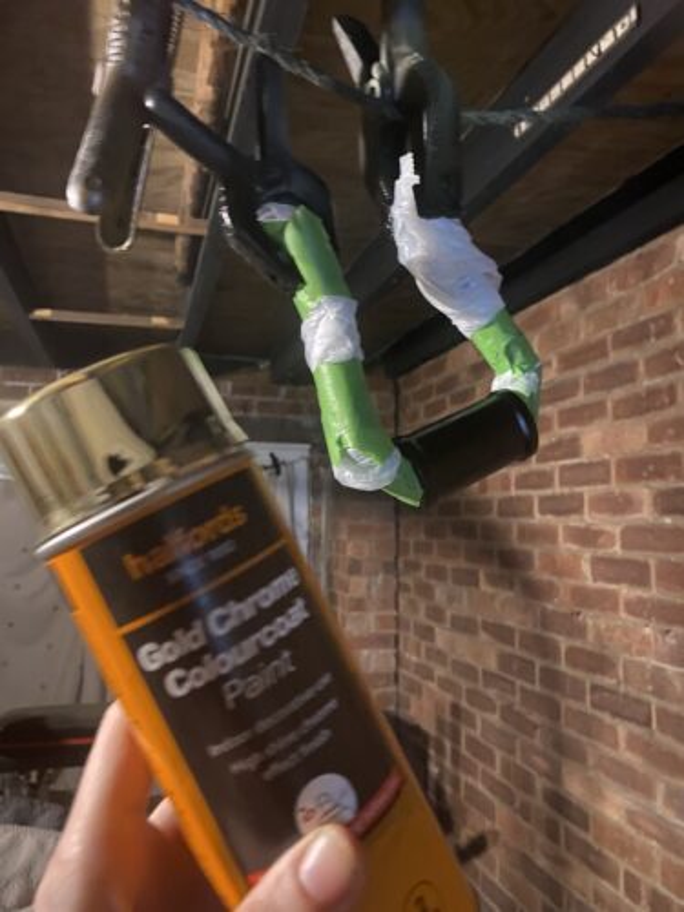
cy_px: 456
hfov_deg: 53.1
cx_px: 342
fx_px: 685
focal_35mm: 26
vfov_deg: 67.3
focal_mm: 4.25
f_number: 1.8
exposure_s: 1/8
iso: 640
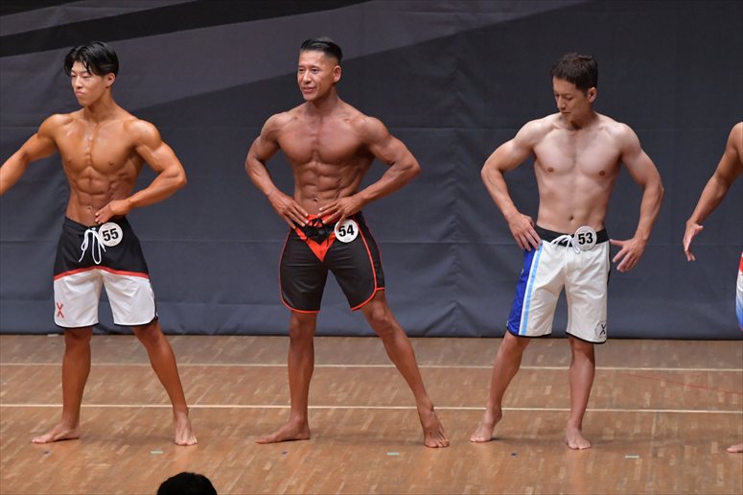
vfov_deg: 5.4
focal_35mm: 255
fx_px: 5260
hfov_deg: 8.1
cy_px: 248
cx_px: 372
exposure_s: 1/400
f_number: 5.6
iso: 6400
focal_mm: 170
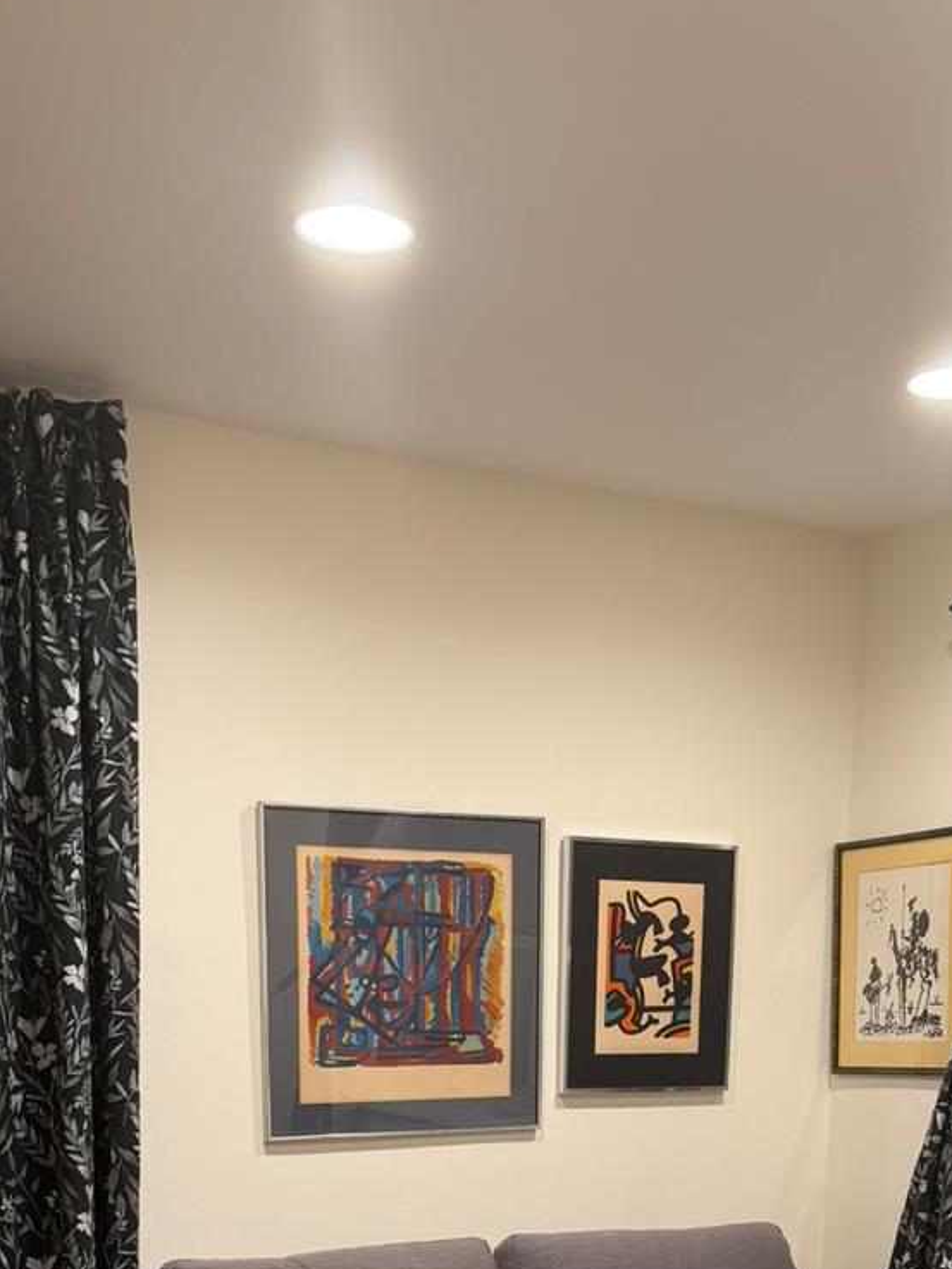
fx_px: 1833
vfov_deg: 35.0
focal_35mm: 50
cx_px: 508
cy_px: 1240
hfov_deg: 29.1
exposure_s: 1/60
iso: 160
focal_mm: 6.76
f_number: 1.78
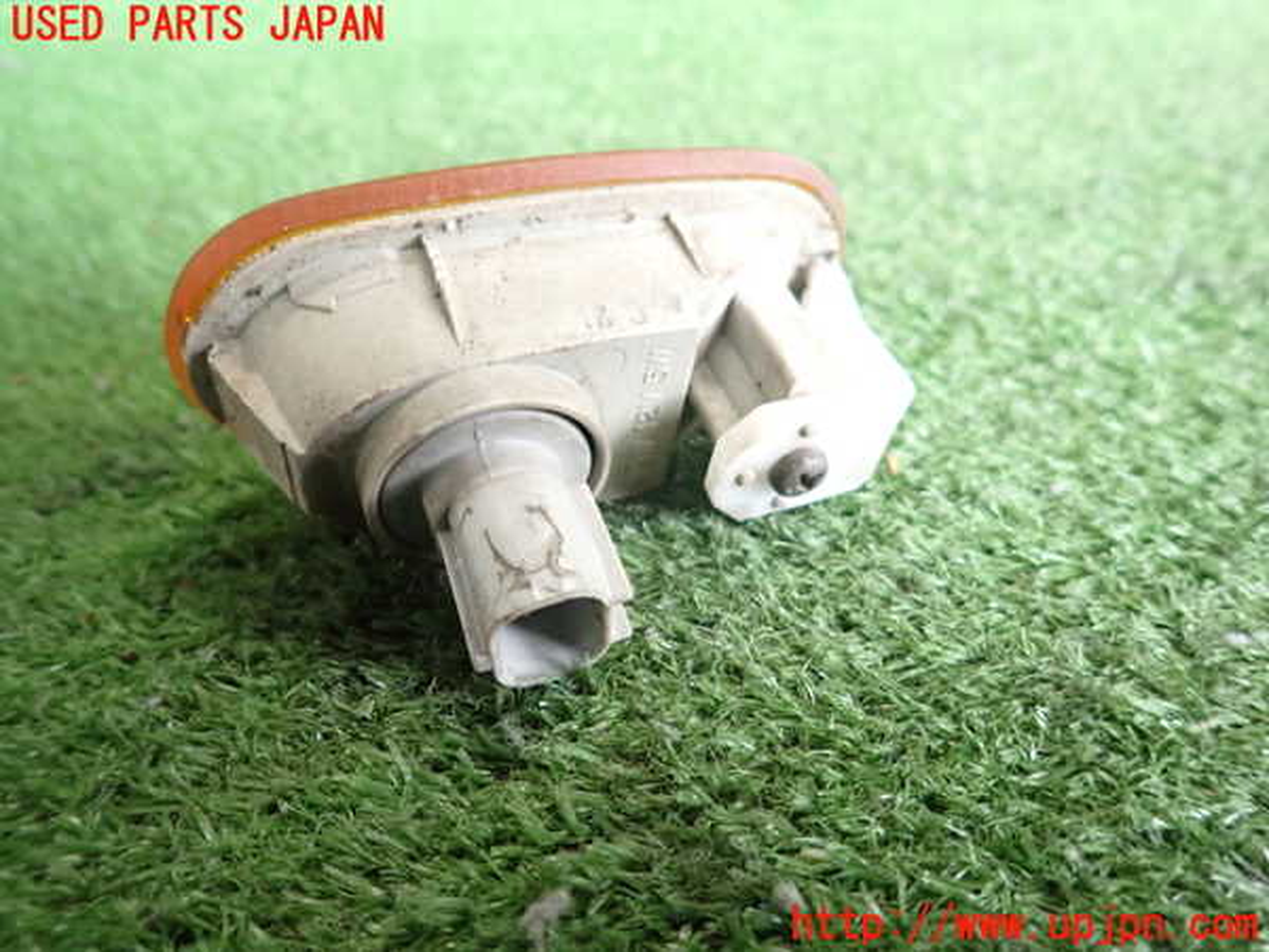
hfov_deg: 69.4
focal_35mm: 25
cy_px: 476
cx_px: 634
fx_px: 916
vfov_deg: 54.9
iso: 640
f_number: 2
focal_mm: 4.5
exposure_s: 1/100
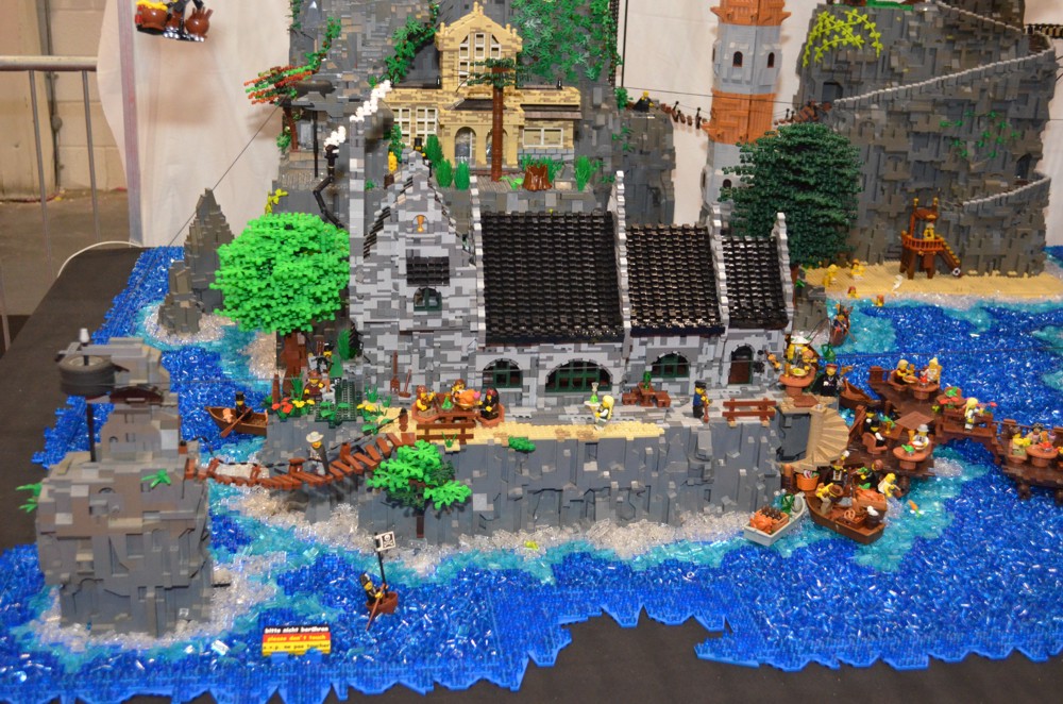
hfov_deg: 43.7
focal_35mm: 45
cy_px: 352
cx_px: 532
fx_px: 1326
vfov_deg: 29.7
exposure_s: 1/60
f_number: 4.5
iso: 3200
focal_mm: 30
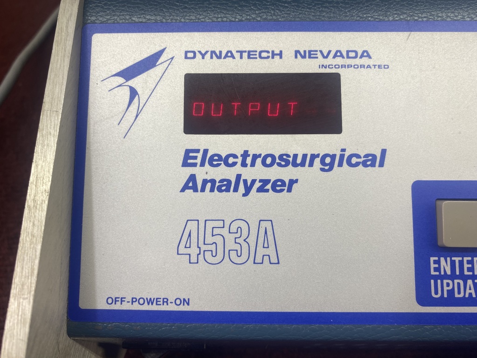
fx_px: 358
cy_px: 179
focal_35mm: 26
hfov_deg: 67.3
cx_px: 238
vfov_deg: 53.1
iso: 32
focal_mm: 4.25
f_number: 1.8
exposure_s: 1/120
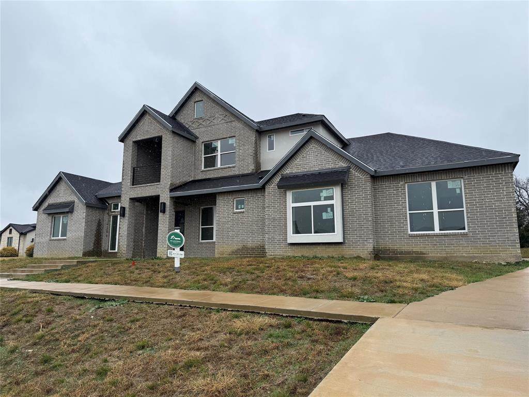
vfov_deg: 56.8
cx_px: 264
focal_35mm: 24
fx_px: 367
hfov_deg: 71.6
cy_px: 198
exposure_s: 1/992
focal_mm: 6.76
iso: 80
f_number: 1.78
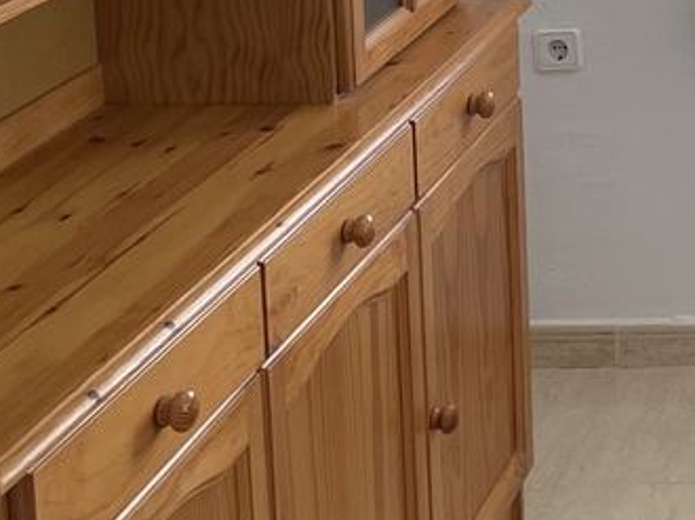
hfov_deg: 17.1
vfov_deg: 13.8
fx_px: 2026
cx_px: 1116
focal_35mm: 101
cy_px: -240
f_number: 1.6
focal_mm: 4.2
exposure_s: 1/100
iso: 64
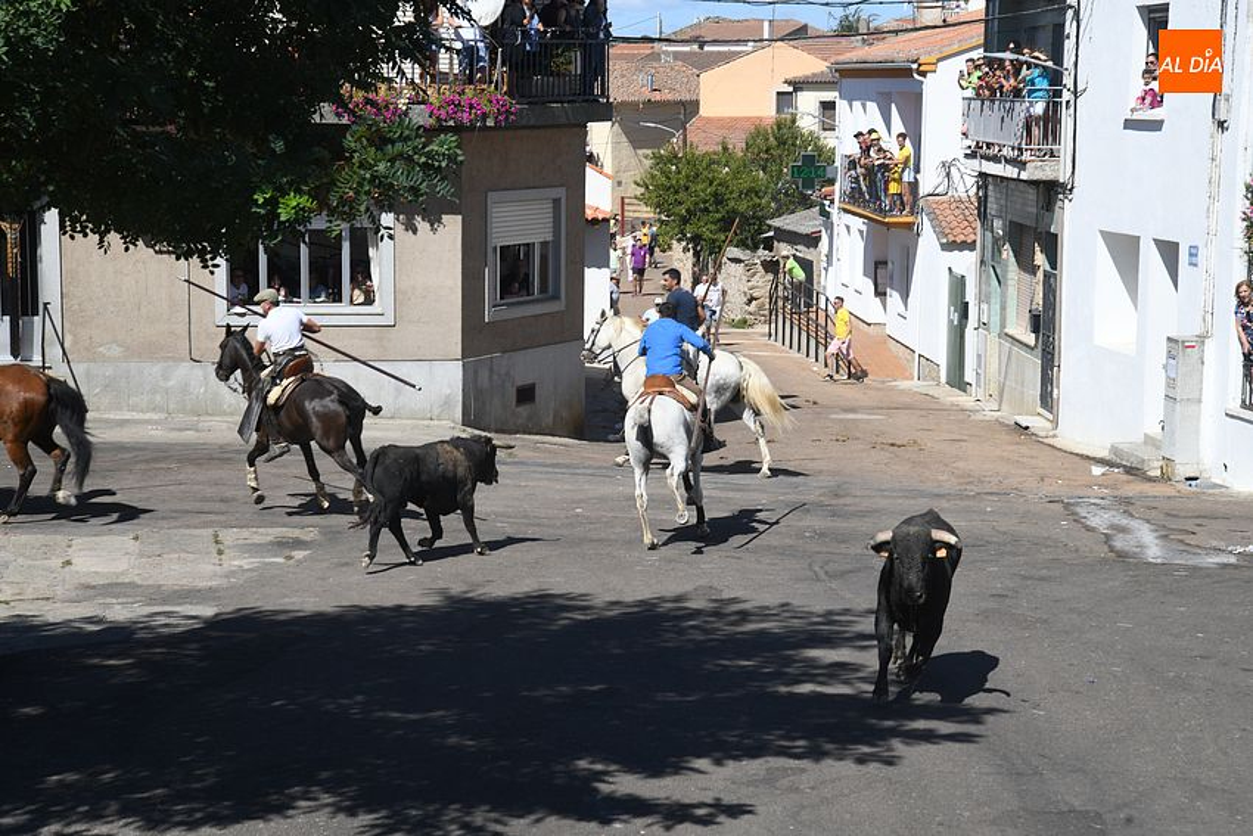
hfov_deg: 23.9
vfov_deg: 16.1
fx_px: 2959
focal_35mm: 85
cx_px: 626
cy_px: 418
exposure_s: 1/320
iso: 200
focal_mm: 85
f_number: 11
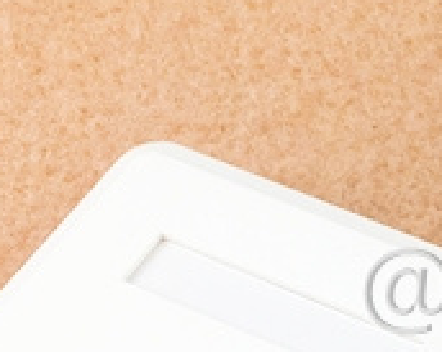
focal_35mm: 132
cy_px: 429
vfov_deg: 11.4
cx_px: 702
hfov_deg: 13.6
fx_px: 1724
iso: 25
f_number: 2.2
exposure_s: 1/120
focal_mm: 4.15
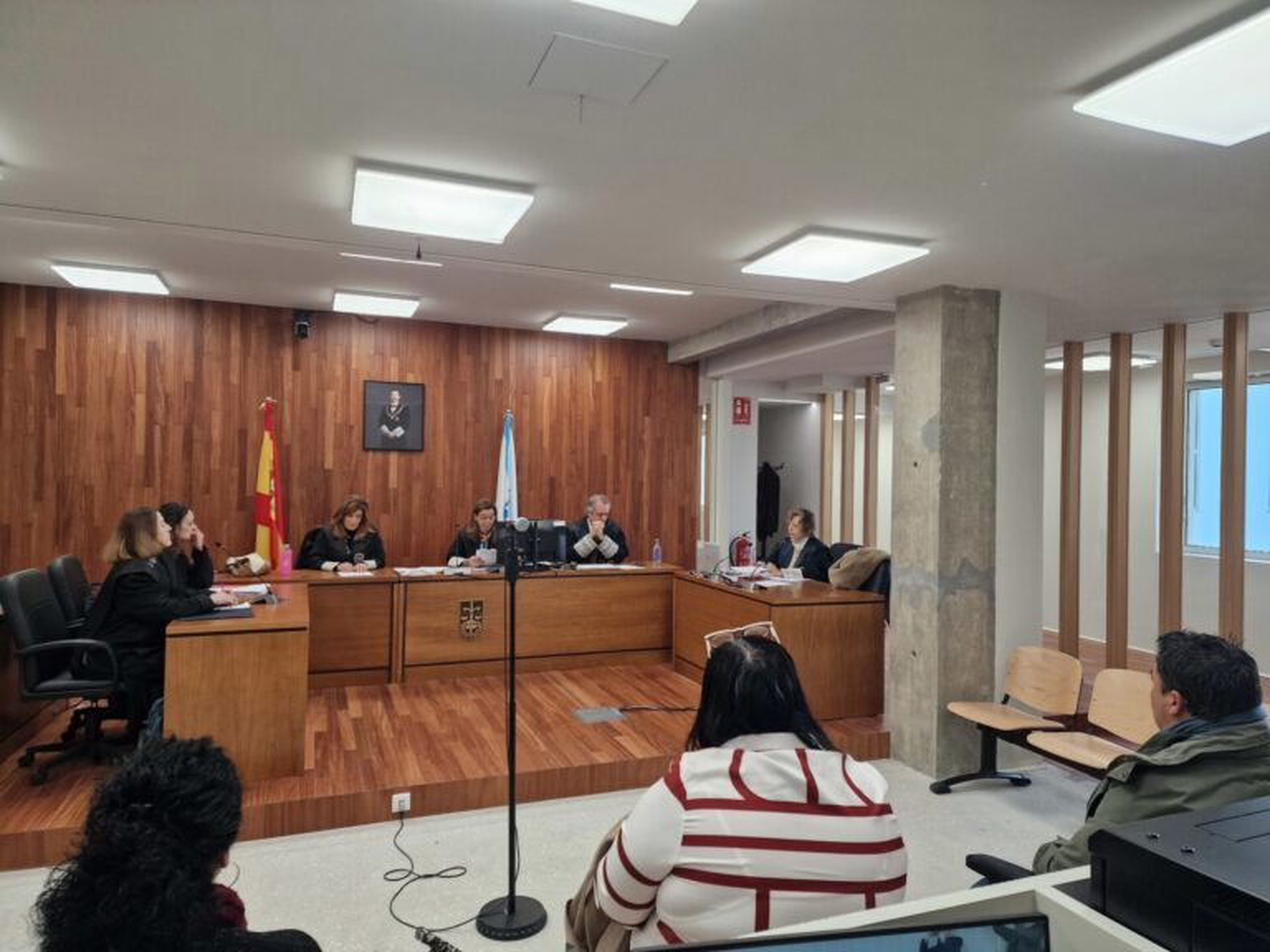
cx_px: 635
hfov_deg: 73.9
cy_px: 476
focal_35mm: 23
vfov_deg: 58.9
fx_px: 844
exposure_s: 1/180
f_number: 1.8
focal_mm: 6.4
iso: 160
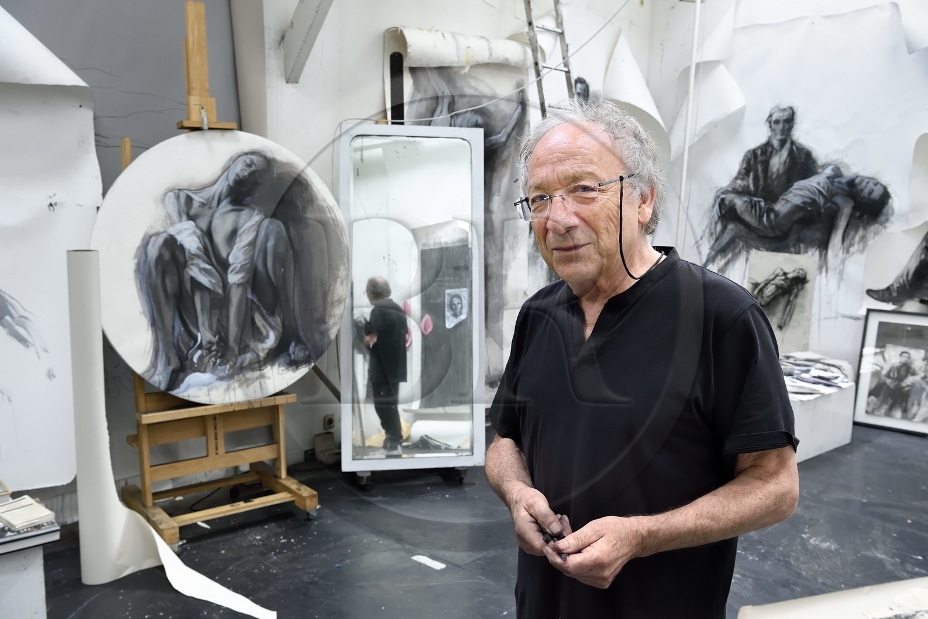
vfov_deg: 42.3
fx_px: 799
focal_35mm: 31
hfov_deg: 60.3
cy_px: 310
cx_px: 464
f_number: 8
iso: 1600
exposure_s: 1/50
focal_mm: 31
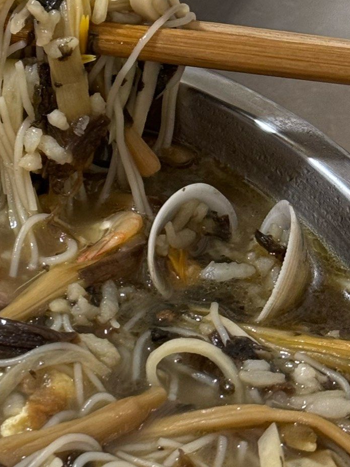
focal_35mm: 142
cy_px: 95
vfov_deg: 13.8
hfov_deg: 10.2
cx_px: -122
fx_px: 1915
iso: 160
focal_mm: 6.86
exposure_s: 1/50
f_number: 1.78
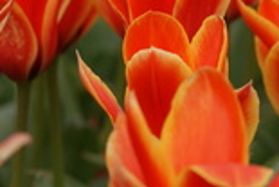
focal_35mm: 445
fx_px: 3455
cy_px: -58
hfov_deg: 4.6
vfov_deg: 3.1
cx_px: 185
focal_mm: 100
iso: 200
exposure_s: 1/500
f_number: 5.6
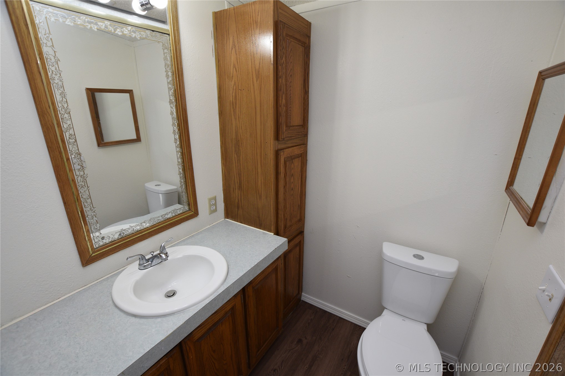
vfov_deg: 77.3
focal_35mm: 15
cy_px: 188
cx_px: 282
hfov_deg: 100.4
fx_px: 235
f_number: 5
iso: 400
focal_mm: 10
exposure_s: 1/100
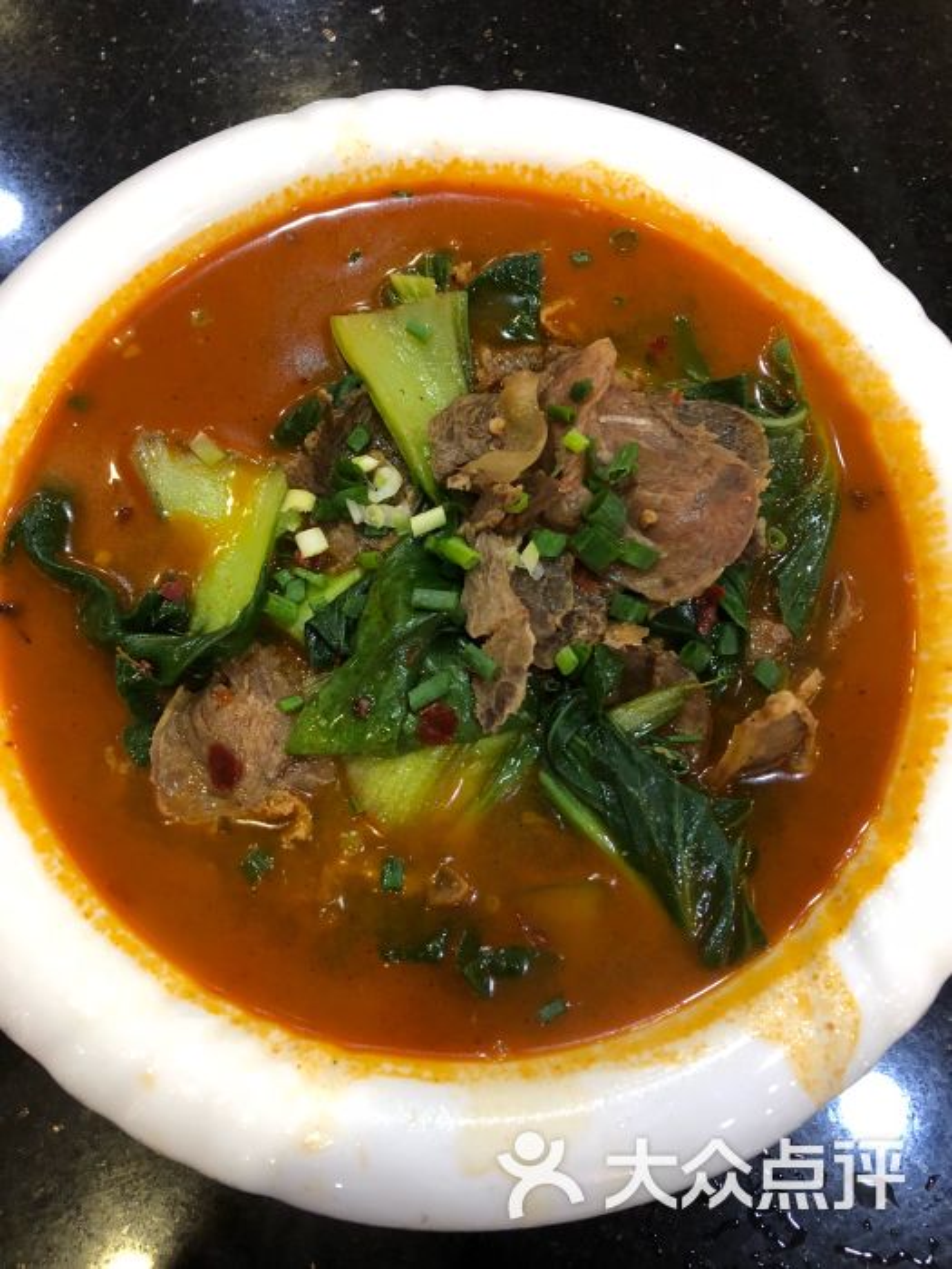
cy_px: 634
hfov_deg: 48.2
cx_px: 476
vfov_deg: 61.7
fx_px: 1063
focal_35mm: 29
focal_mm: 3.99
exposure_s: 1/14
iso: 100
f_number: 1.8
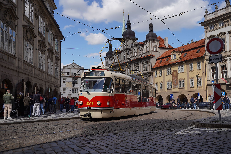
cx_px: 116
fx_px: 235
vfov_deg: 36.2
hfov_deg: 52.3
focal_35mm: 37
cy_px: 77
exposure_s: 1/1250
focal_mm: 36.7
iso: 100
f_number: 4
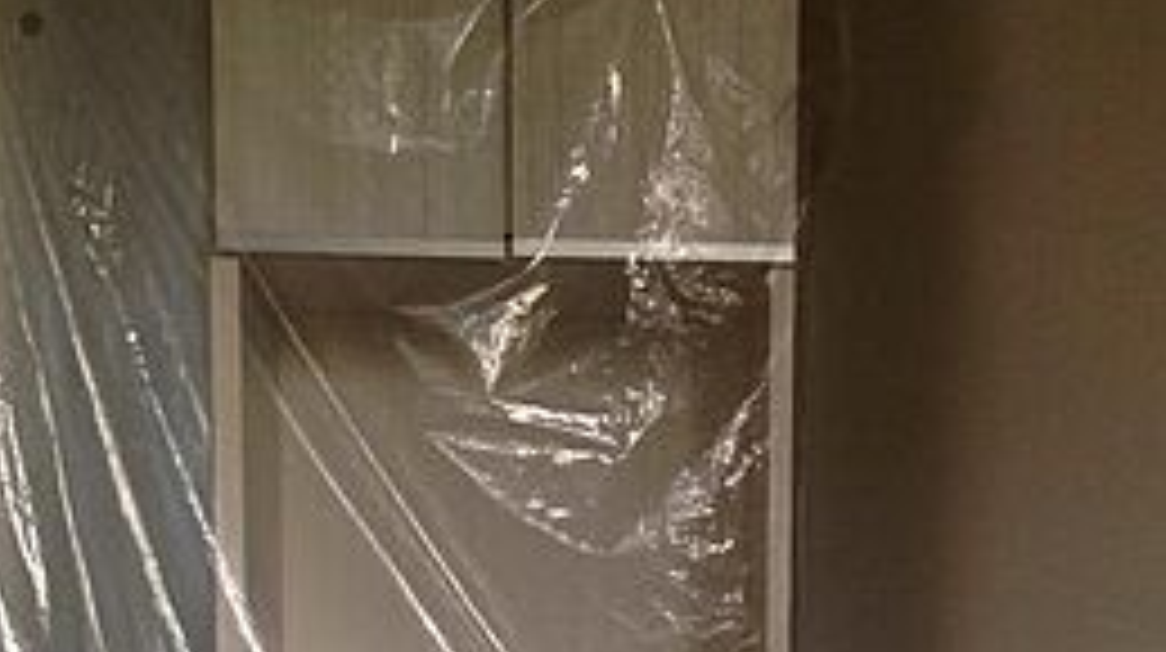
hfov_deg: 23.9
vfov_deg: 12.7
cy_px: 1025
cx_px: 743
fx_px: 2749
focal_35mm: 89
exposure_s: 1/60
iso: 50
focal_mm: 4.12
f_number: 2.4
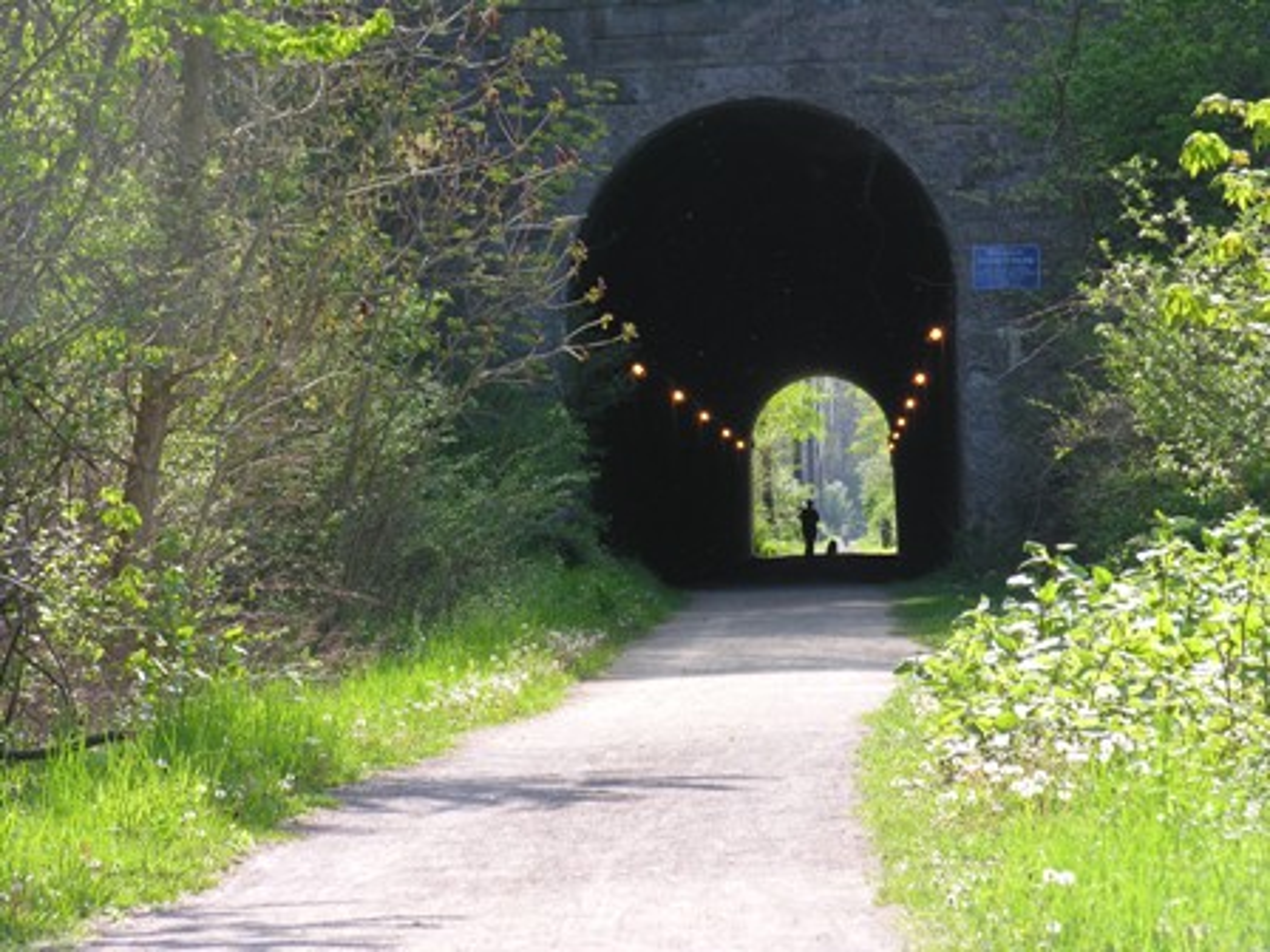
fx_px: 7044
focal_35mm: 192
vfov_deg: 7.7
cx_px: 635
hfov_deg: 10.3
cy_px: 476
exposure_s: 1/91.7
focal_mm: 49
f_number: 5.2
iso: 50
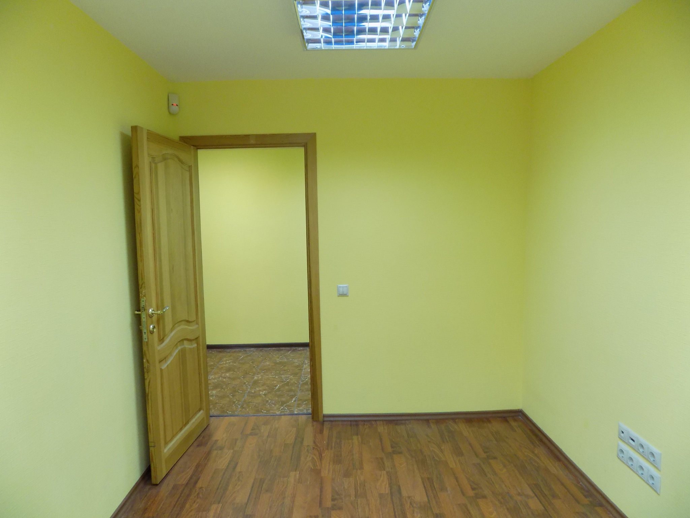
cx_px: 345
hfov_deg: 73.9
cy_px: 259
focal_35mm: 23
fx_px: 458
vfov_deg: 58.9
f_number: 3.1
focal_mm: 4
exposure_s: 1/30
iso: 280
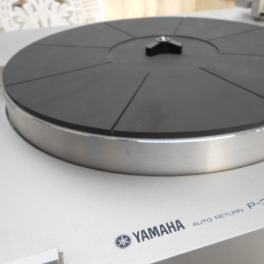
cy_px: 118
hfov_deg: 47.1
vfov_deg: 47.1
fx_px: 302
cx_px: 150
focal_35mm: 35
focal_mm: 4.6
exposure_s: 1/250
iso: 100
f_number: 3.5
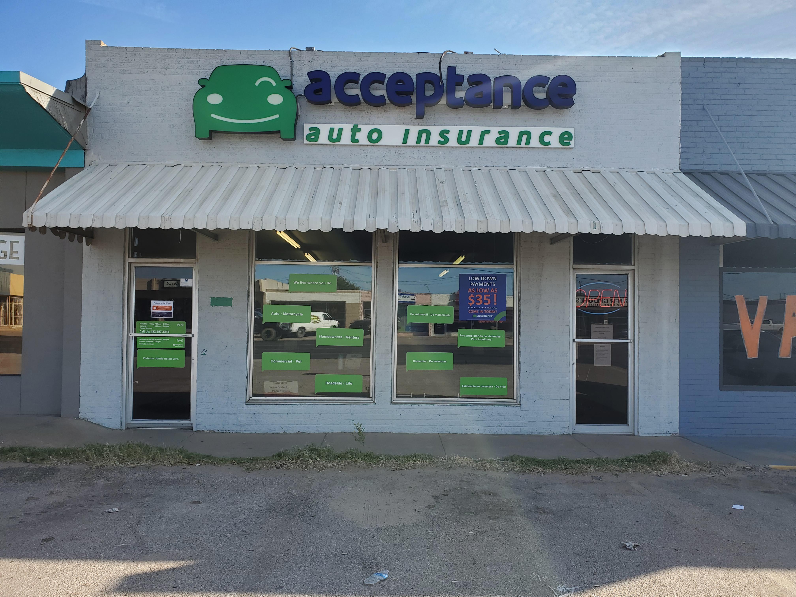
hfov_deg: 67.3
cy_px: 298
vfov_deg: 53.1
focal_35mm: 26
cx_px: 398
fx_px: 598
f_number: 2.4
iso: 50
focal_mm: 4.3
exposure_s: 1/766
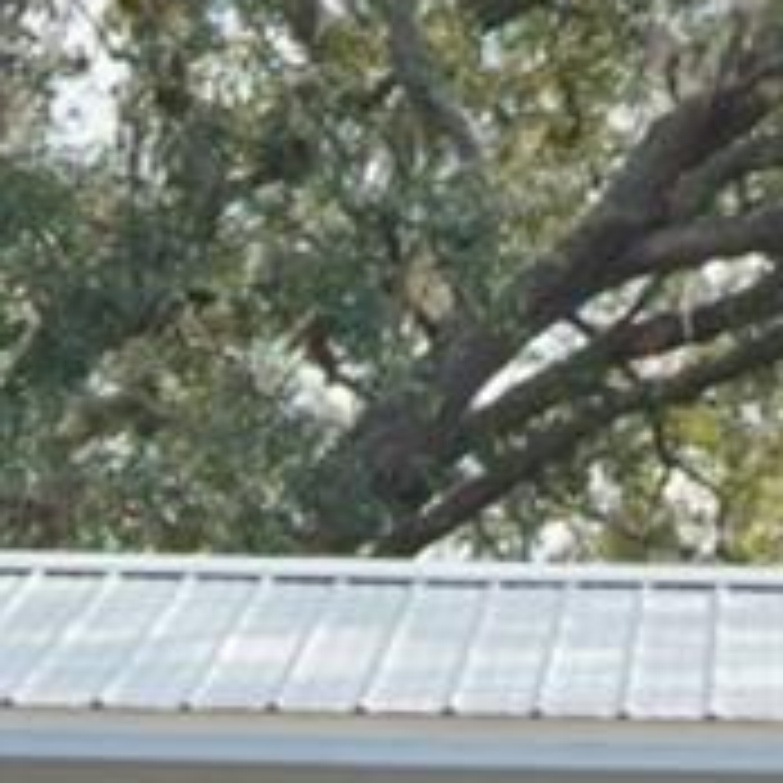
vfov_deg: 4.8
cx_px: 2012
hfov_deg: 4.6
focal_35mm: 368
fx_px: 9418
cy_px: 94
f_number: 8
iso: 200
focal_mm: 31
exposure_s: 1/125
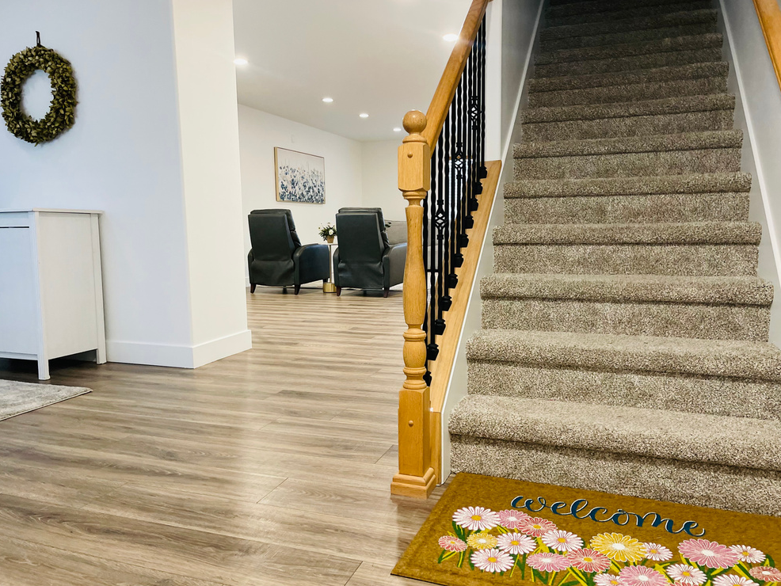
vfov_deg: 51.4
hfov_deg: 65.3
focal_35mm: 27
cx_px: 390
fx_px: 609
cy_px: 296
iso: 320
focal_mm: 5.1
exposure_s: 1/60
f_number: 1.6
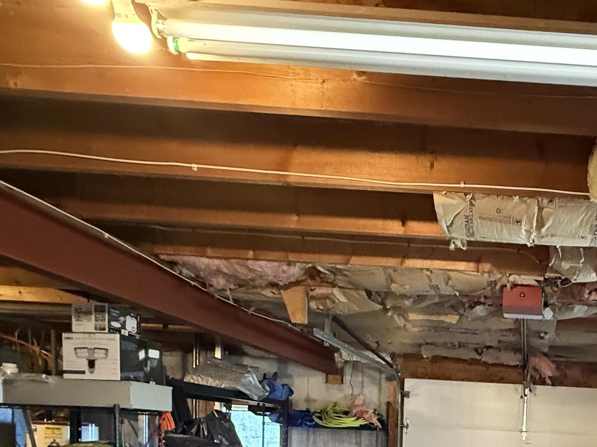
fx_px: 552
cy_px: 475
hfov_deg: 49.4
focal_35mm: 32
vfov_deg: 37.8
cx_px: 558
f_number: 2.2
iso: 1250
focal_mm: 2.22
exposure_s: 1/40
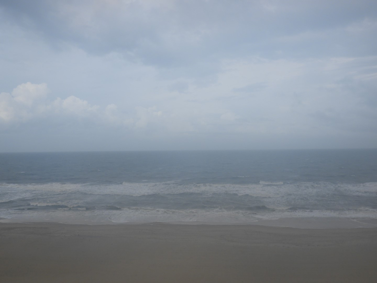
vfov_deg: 46.8
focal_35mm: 30
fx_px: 327
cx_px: 188
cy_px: 142
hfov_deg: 60.0
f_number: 3.5
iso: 100
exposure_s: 1/1000
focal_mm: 5.4
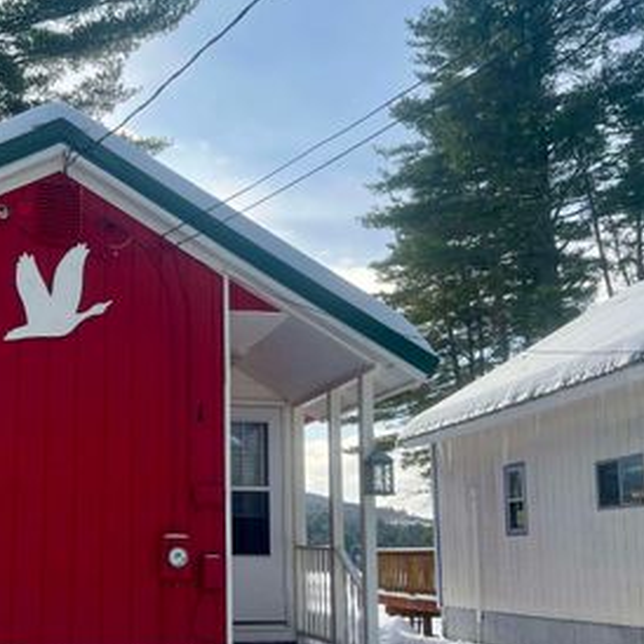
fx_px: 884
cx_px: 165
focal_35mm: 42
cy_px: 427
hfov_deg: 39.0
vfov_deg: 39.6
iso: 50
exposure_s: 1/2404
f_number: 1.5
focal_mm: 5.7
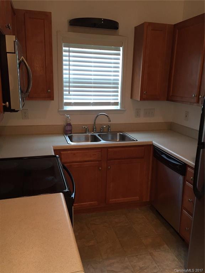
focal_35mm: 29
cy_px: 136
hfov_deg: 48.2
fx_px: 229
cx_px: 102
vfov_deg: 61.7
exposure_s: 1/30
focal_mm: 4.15
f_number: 2.2
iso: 80
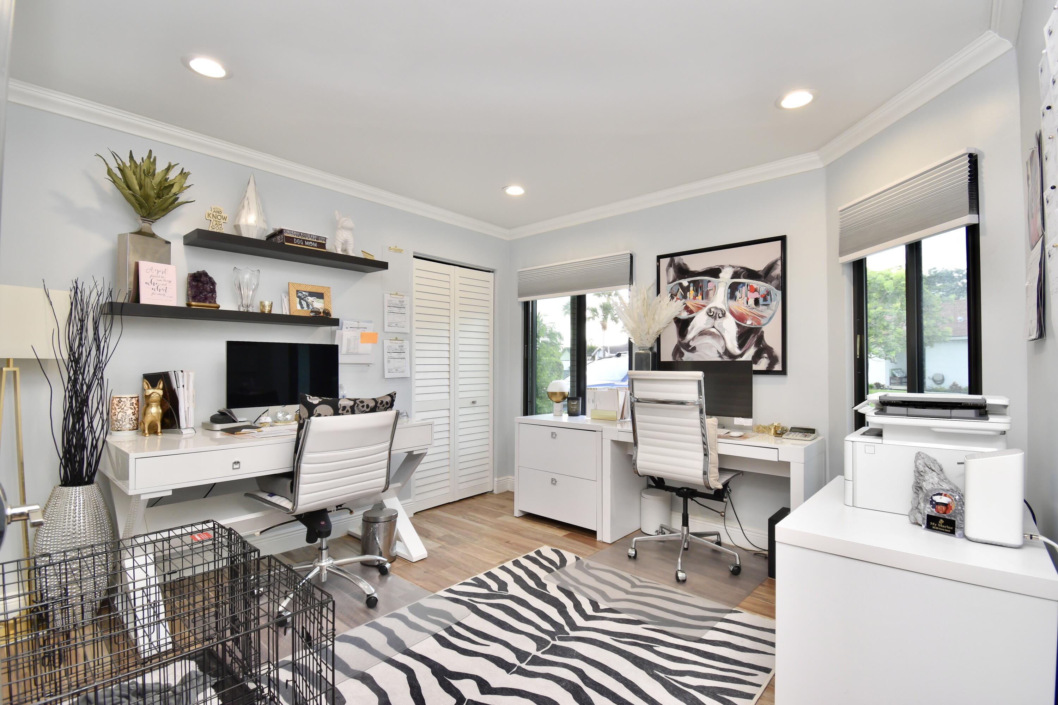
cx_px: 529
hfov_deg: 100.4
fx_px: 441
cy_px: 352
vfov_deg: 77.3
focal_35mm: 15
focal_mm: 10
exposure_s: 1/80
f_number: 5.6
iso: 400
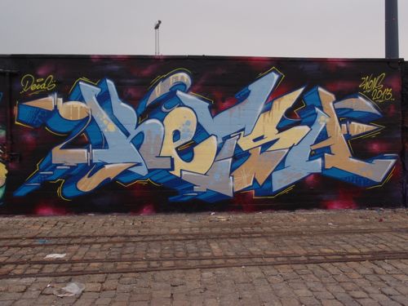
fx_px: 448
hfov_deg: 49.0
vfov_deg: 37.7
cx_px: 204
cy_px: 153
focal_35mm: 38
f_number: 2.8
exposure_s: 1/250
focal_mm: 8.16
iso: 100
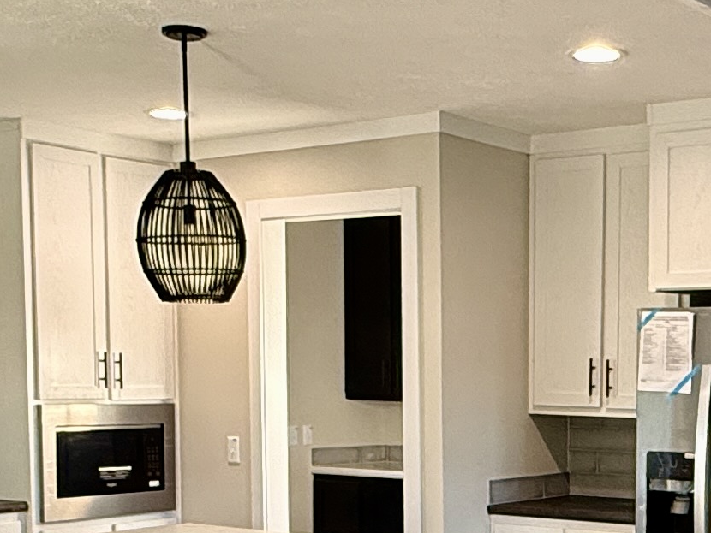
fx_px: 1397
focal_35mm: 68
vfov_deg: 21.1
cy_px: 497
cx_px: 575
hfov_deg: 27.9
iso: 250
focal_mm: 2.22
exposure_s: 1/120
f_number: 2.2
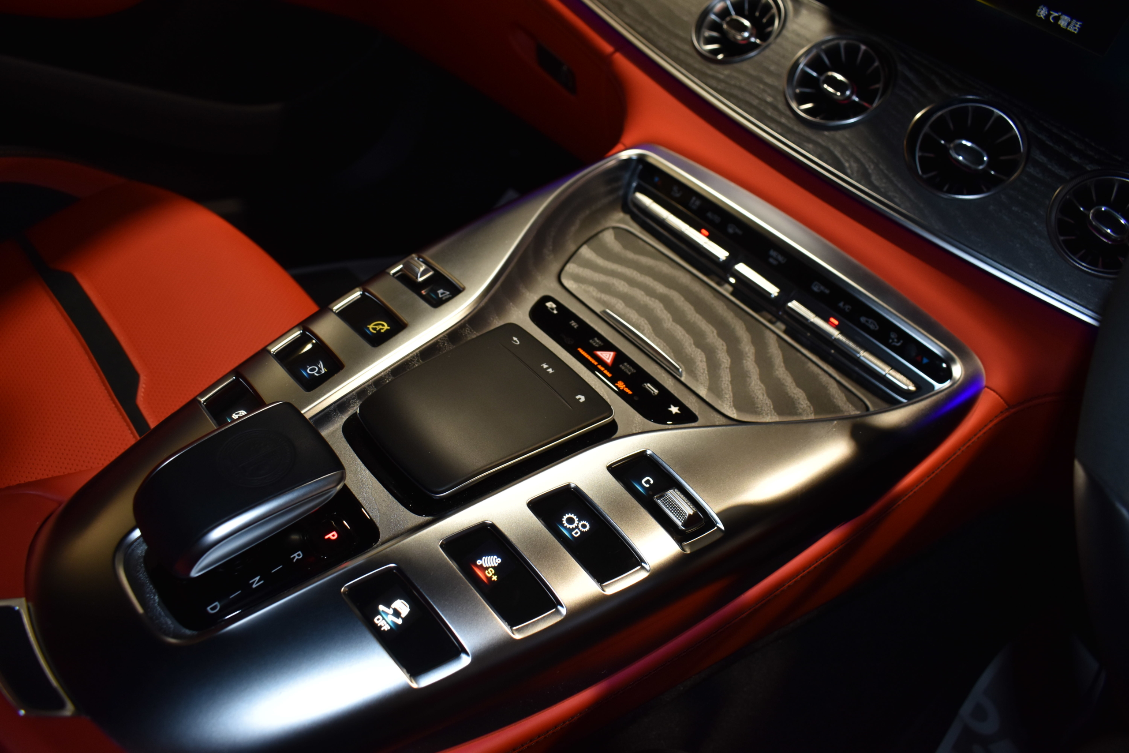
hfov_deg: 67.4
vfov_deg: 47.9
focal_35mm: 27
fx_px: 847
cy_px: 376
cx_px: 564
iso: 640
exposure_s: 1/60
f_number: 5
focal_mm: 18
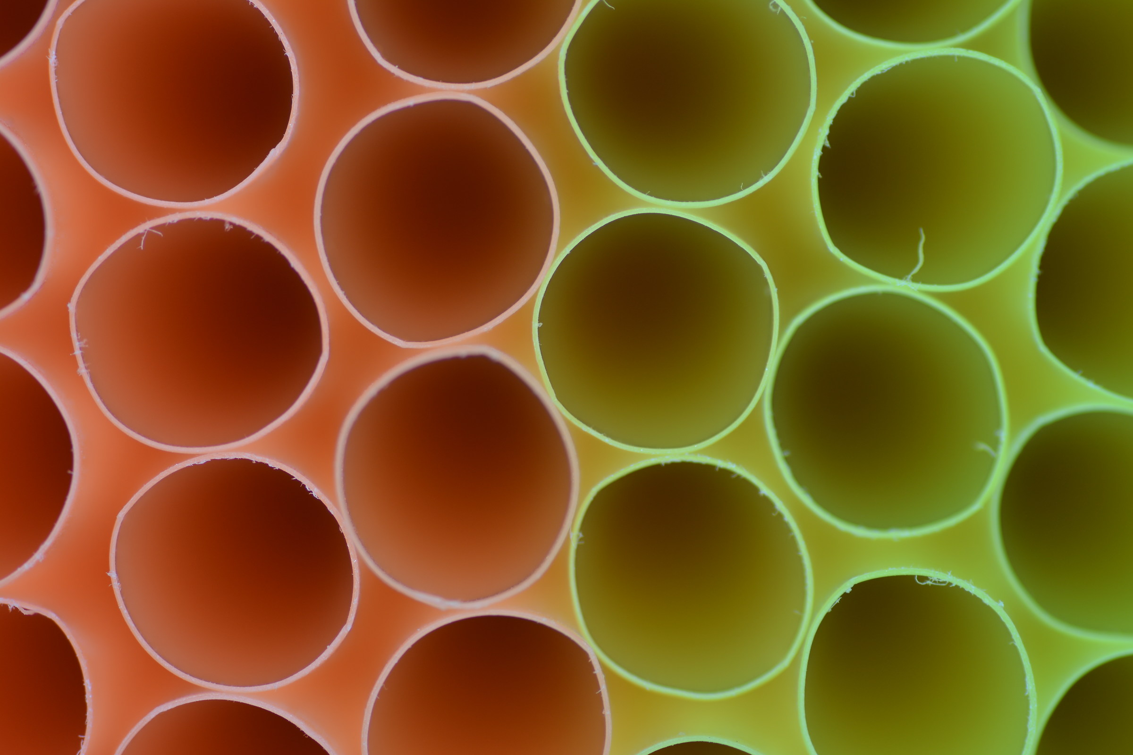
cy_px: 378
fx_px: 4248
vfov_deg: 10.2
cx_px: 566
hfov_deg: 15.2
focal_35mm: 135
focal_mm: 90
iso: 100
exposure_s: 1/30
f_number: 5
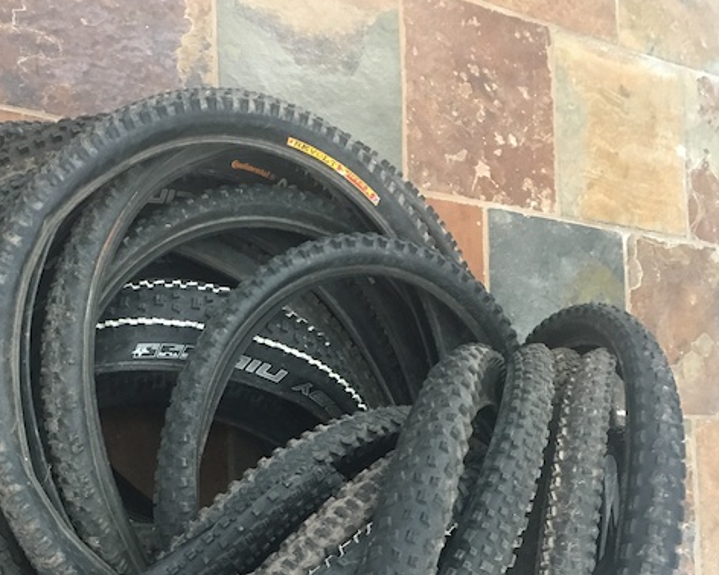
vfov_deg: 29.6
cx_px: 267
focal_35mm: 48
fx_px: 1021
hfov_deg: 38.5
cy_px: 554
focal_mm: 4.15
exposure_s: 1/30
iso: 160
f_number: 2.2
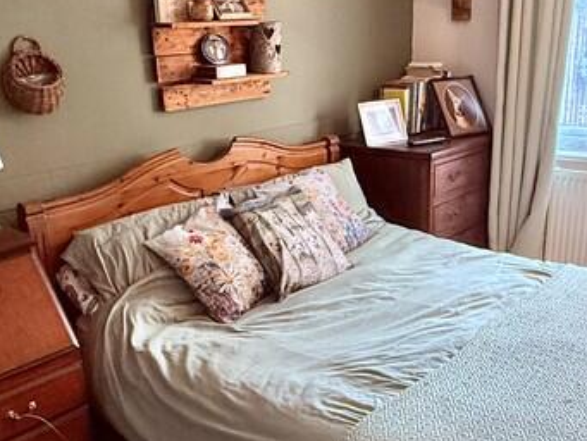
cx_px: 289
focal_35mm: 42
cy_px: 257
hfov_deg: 44.8
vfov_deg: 34.3
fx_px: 712
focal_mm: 2.22
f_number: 2.2
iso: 320
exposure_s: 1/61
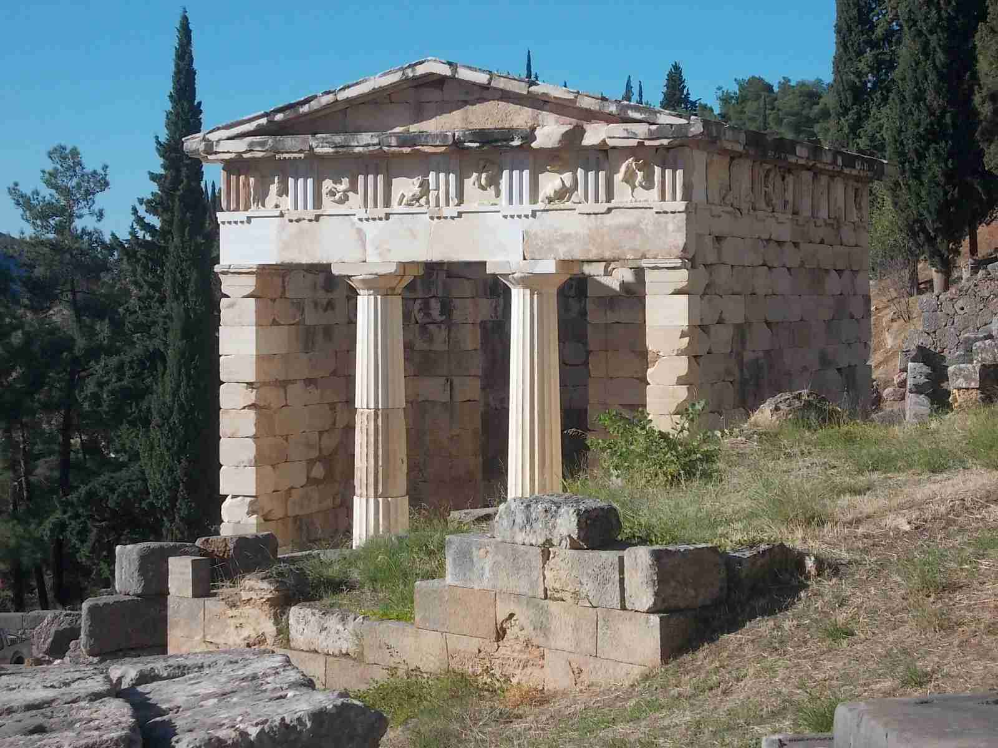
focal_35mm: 82
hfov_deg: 23.8
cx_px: 499
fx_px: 2364
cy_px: 374
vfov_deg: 18.0
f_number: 9.6
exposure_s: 1/125
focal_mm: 11.6
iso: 80
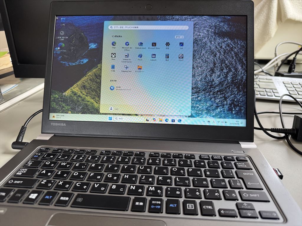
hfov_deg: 71.6
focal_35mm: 24
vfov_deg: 56.8
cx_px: 151
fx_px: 209
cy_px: 113
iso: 200
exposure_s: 1/107
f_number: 1.78
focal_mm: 6.76
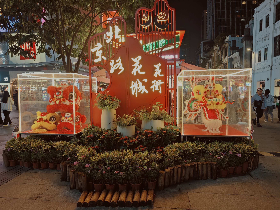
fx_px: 186
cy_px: 105
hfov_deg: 73.9
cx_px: 140
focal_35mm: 23
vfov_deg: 58.9
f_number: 1.75
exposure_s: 1/76.3
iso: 158
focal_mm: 8.67
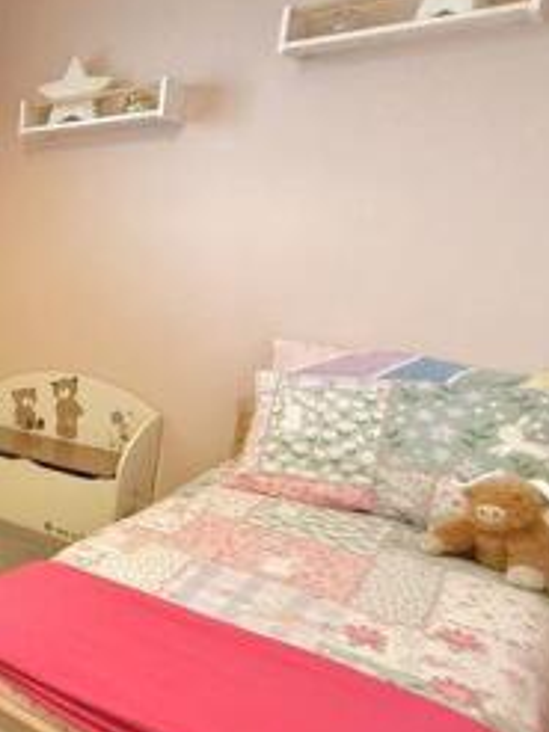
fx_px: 698
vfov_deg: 55.2
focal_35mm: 33
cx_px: -183
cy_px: 419
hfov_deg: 31.7
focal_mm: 2.22
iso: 320
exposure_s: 1/100
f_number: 2.2
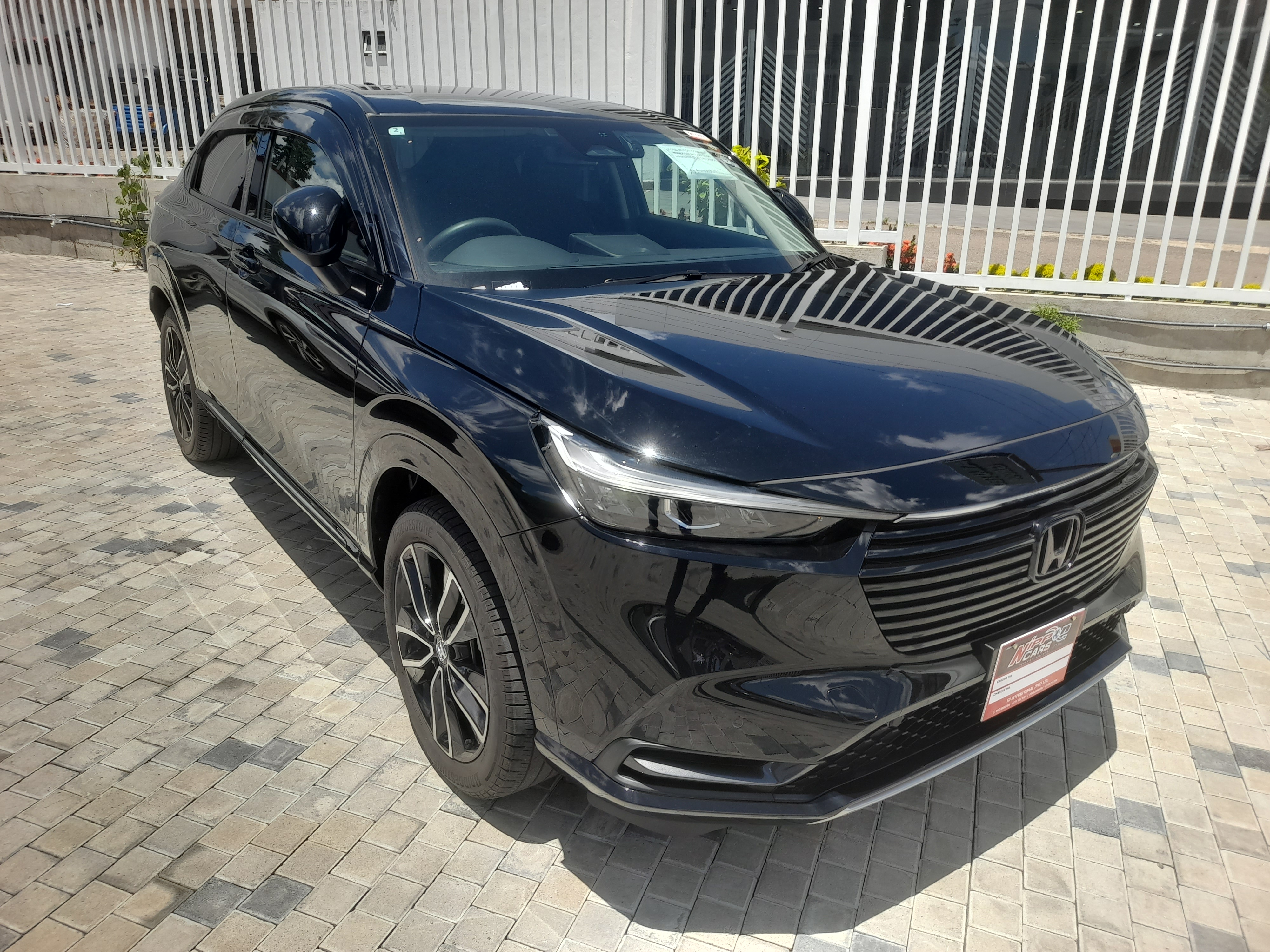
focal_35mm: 25
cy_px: 476
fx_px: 917
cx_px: 635
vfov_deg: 54.9
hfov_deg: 69.4
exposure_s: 1/596
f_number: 2
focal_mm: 4.6
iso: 20
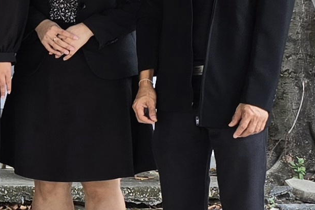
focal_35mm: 123
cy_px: 98
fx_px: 1076
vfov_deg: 11.1
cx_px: -442
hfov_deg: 12.8
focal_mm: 6.3
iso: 40
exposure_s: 1/182
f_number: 1.7
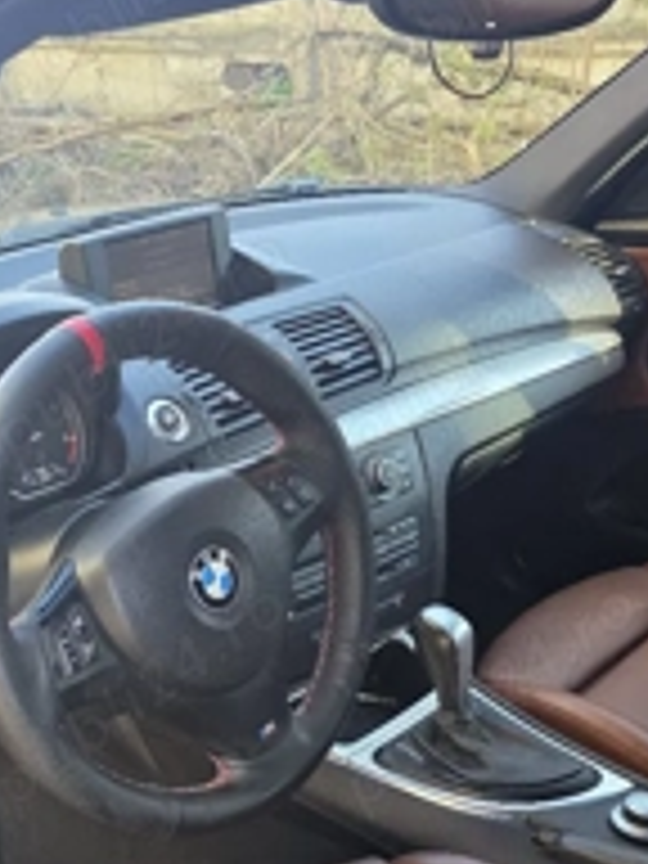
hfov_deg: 30.1
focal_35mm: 48
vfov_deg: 37.5
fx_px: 1198
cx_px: 230
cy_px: 752
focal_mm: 6.3
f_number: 1.7
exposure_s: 1/182
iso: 125
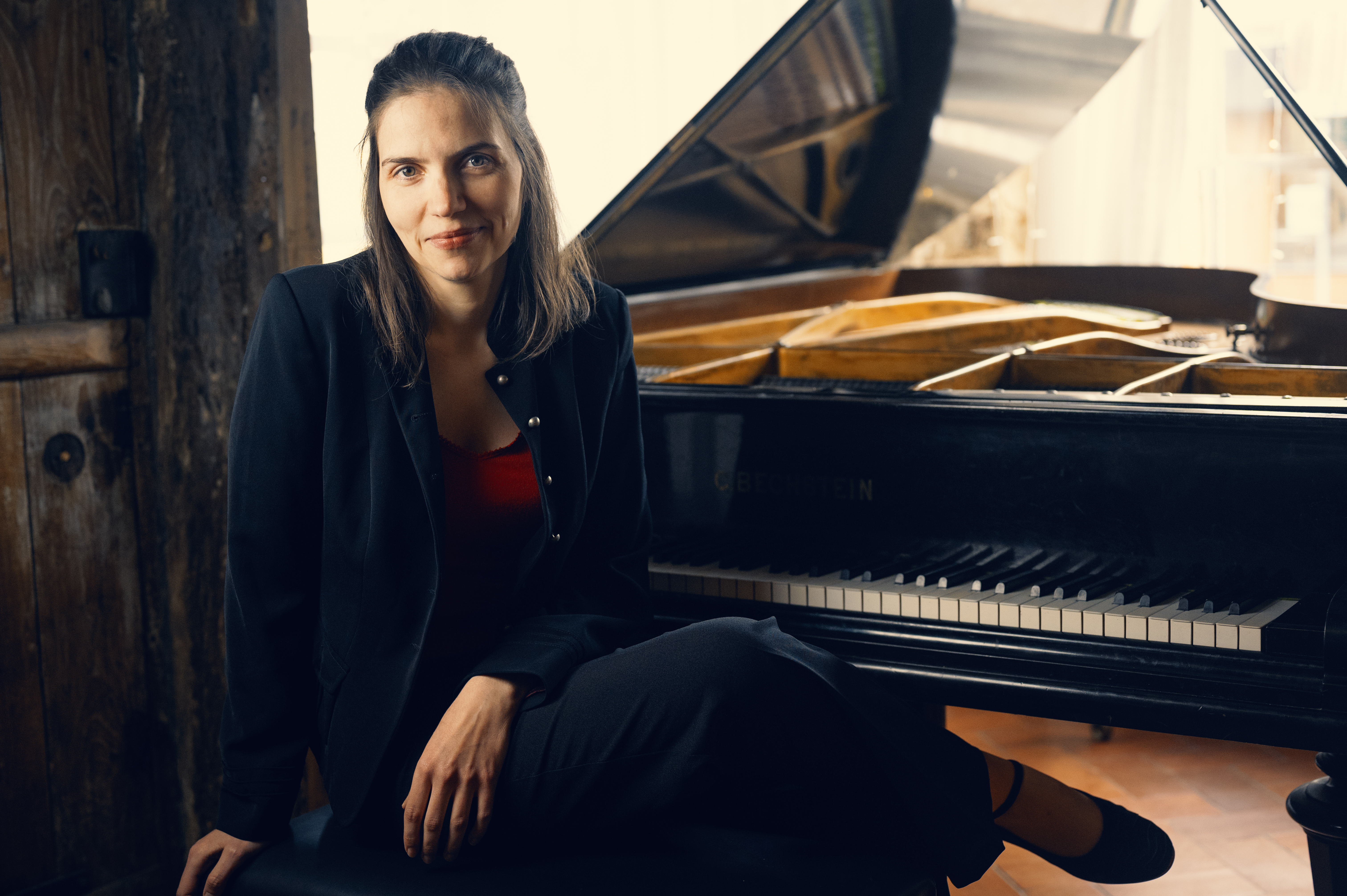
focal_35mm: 50
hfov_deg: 39.6
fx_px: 1870
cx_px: 674
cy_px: 448
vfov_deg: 27.0
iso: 2000
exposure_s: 1/640
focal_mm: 50
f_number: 3.2
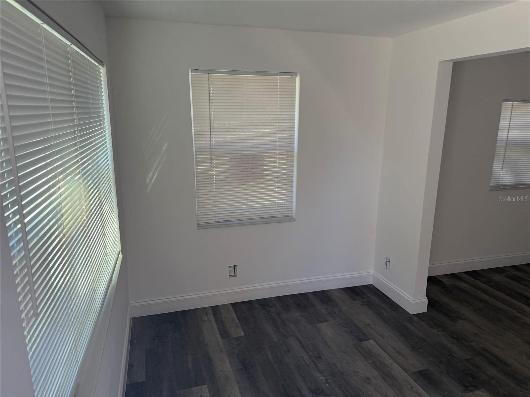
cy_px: 198
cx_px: 265
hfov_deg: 71.6
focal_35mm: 24
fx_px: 367
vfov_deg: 56.8
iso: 100
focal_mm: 6.76
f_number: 1.78
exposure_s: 1/440
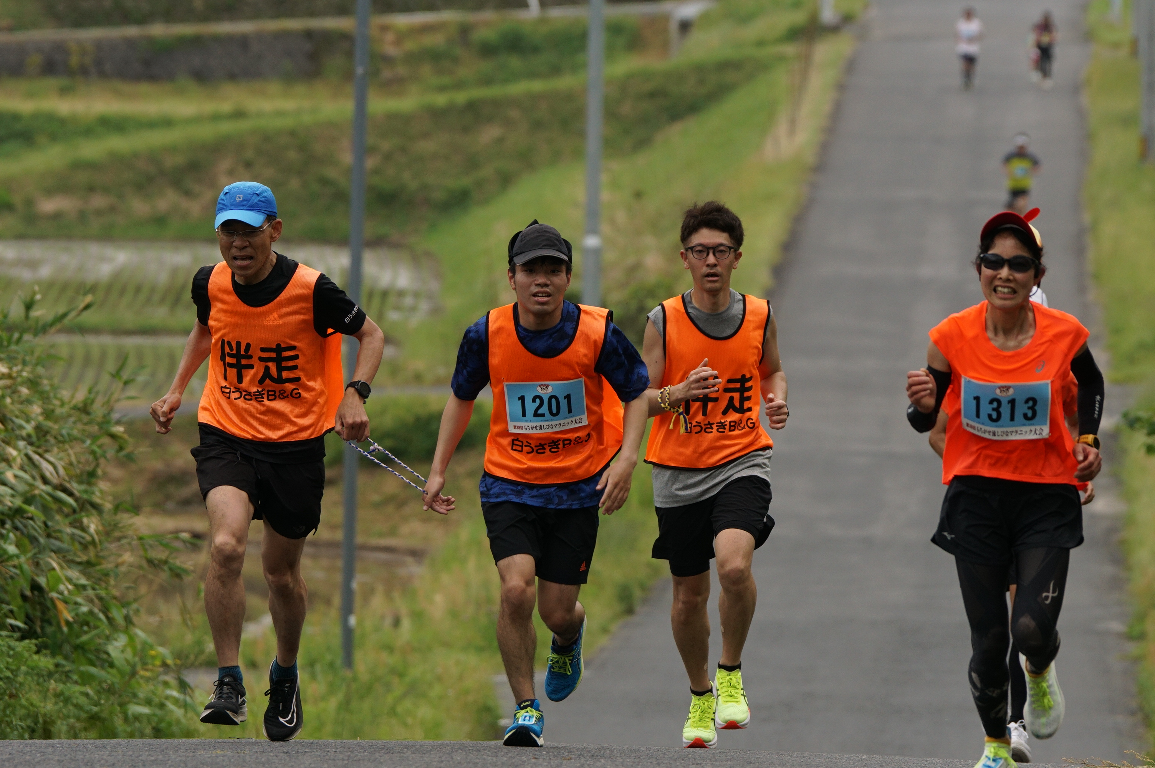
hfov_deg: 4.9
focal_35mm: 420
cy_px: 384
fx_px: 13463
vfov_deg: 3.3
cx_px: 578
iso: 400
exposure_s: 1/800
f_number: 6.3
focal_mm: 280
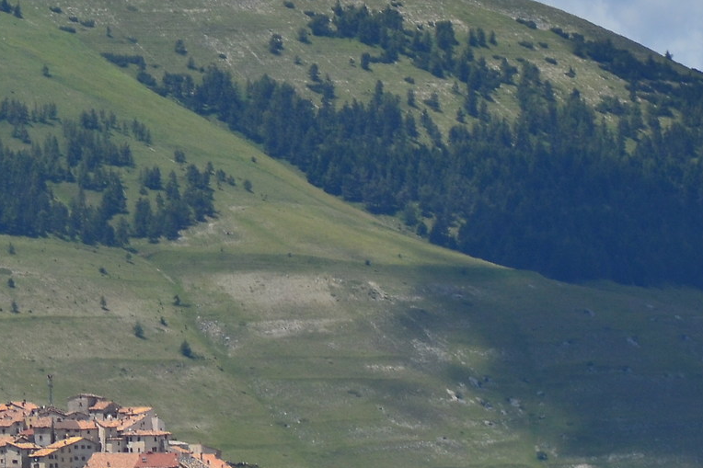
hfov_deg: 2.7
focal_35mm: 778
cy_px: -126
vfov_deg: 1.8
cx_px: -49
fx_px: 15180
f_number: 11
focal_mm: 165
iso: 220
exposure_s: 1/500
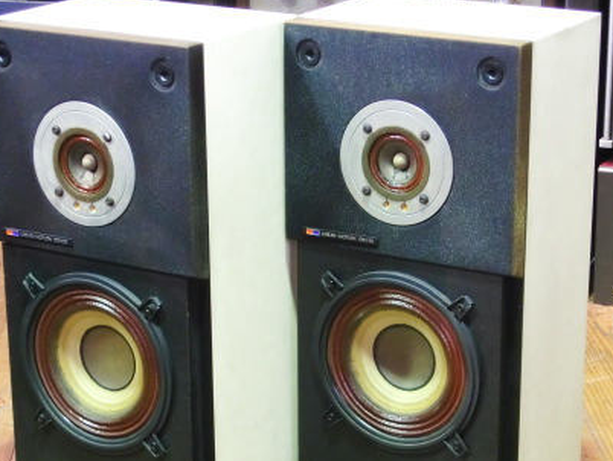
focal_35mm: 105
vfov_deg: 14.1
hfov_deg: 18.7
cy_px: 287
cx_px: 306
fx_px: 1861
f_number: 4.1
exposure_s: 1/6
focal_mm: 11.7
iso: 400
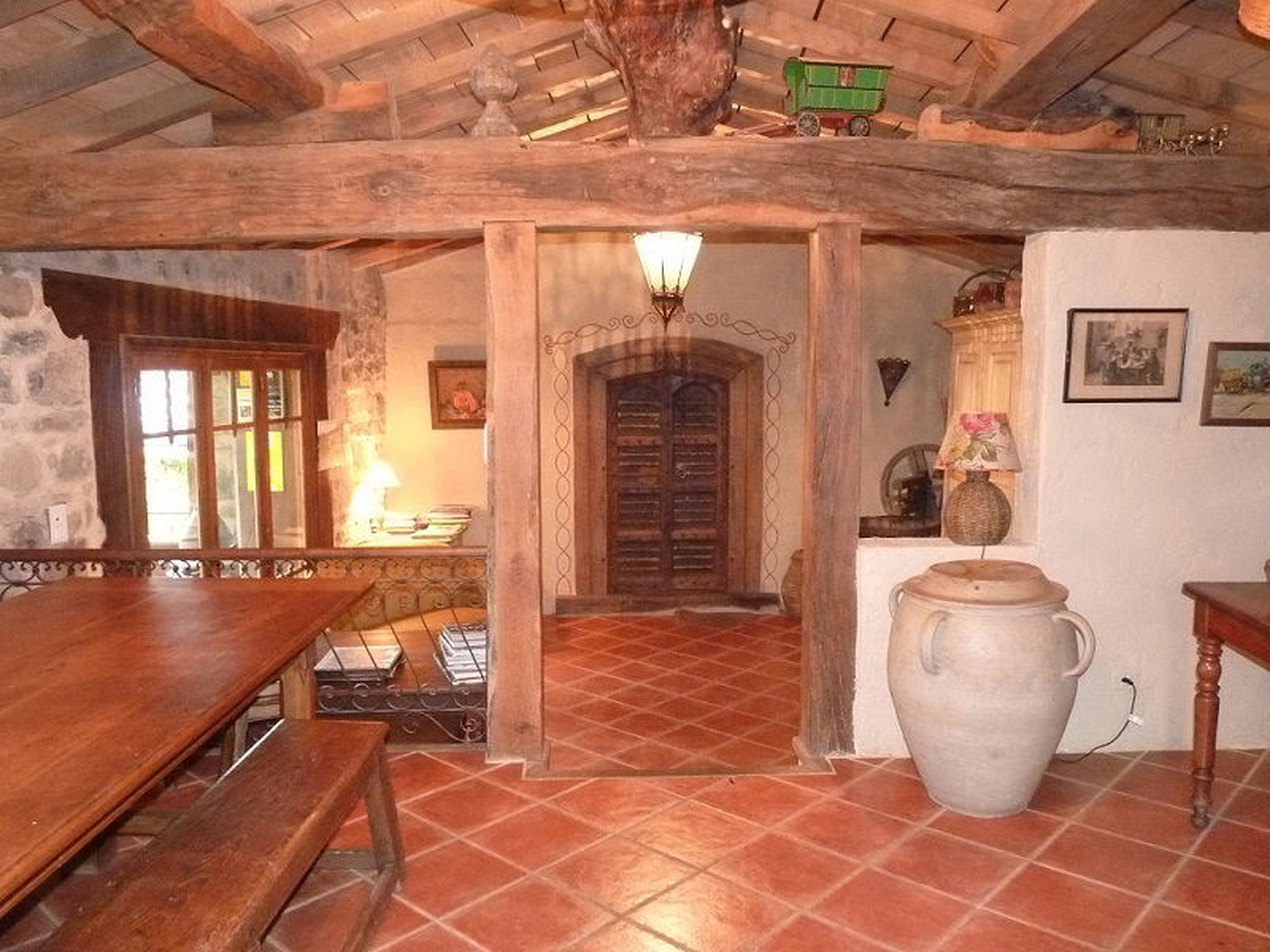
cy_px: 476
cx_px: 635
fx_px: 991
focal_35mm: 27
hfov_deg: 65.3
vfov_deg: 51.4
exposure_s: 1/8
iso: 800
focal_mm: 4.8
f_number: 2.8
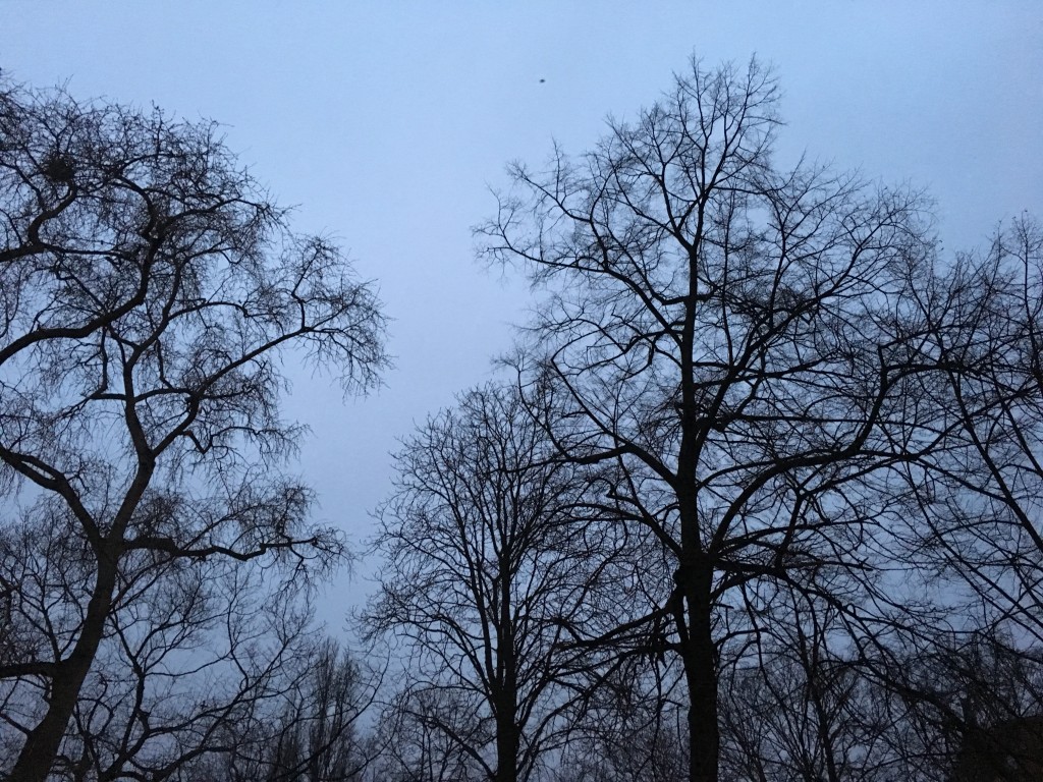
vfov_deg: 48.2
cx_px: 522
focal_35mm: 29
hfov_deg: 61.7
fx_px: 874
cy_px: 391
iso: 320
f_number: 2.2
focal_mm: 4.15
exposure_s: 1/17
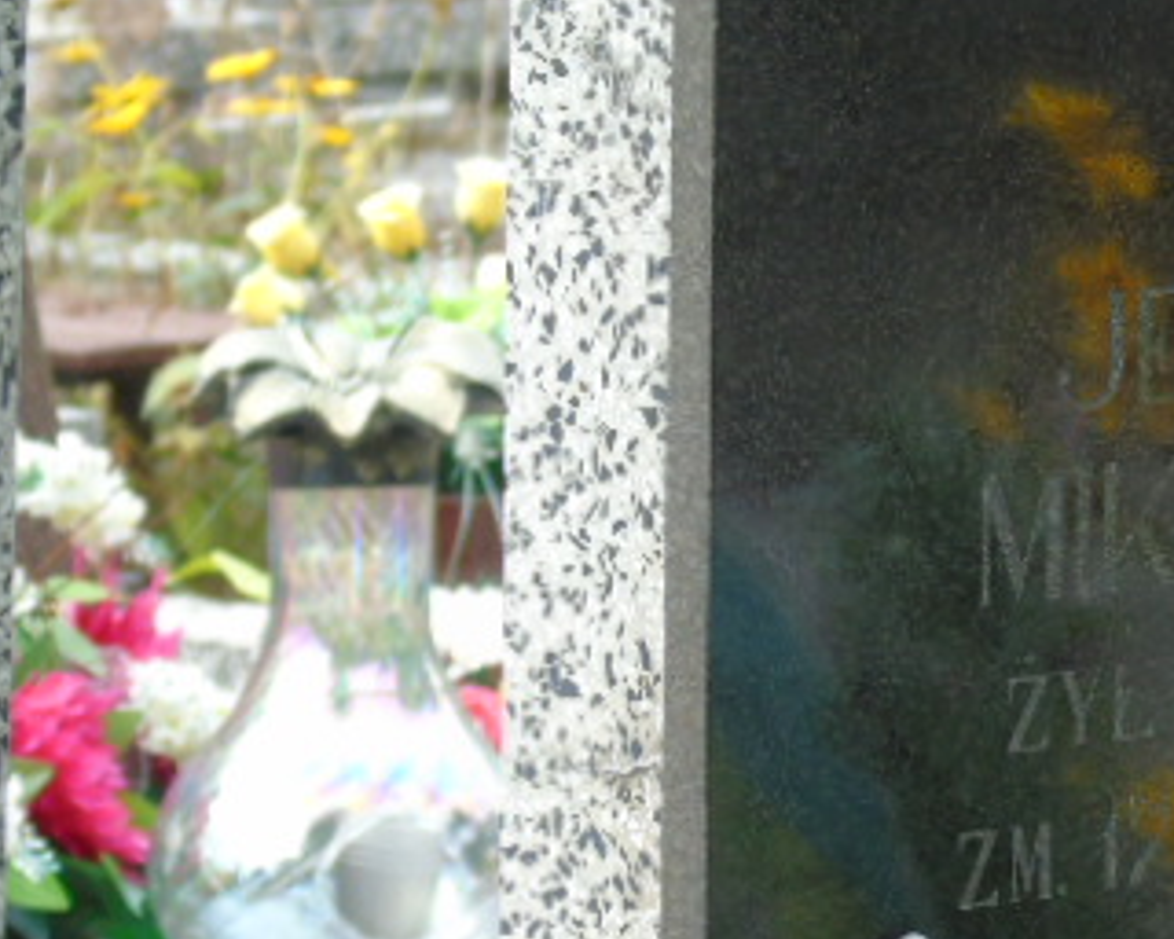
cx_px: 1126
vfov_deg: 4.9
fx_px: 10980
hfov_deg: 6.1
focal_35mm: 316
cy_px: 686
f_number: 4.9
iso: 200
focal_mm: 29
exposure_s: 1/125
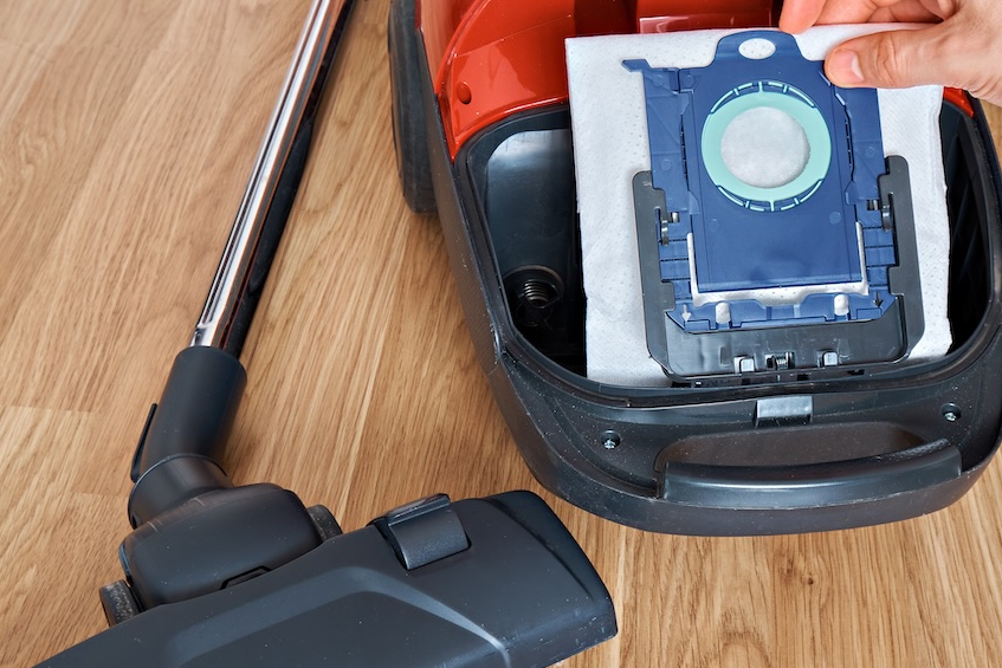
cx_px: 470
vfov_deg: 26.5
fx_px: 1420
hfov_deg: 38.9
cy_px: 322
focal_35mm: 51
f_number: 8
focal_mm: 24.3
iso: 500
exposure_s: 1/5
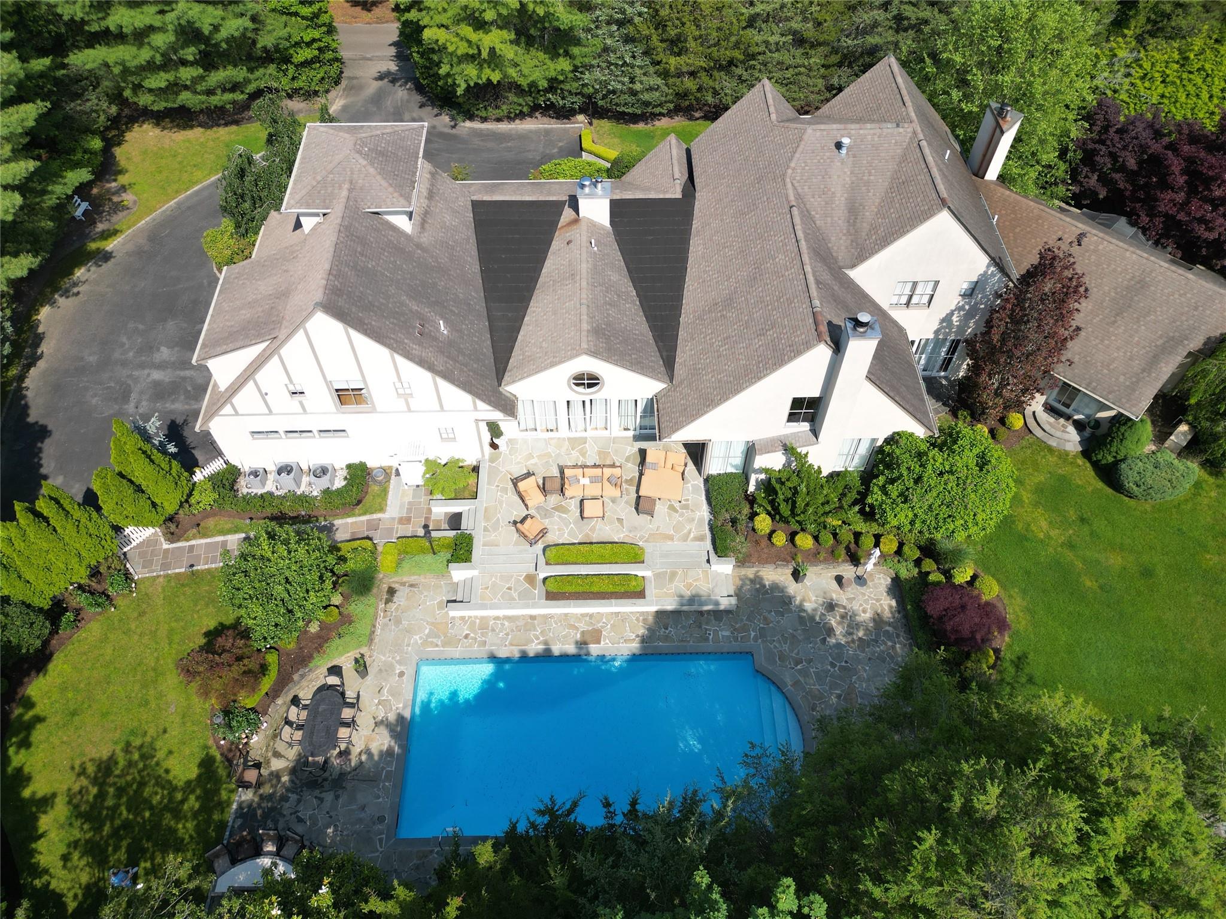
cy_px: 460
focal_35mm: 24
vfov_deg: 56.8
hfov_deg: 71.6
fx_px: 850
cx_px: 613
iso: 100
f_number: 1.7
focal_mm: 6.72
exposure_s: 1/1600
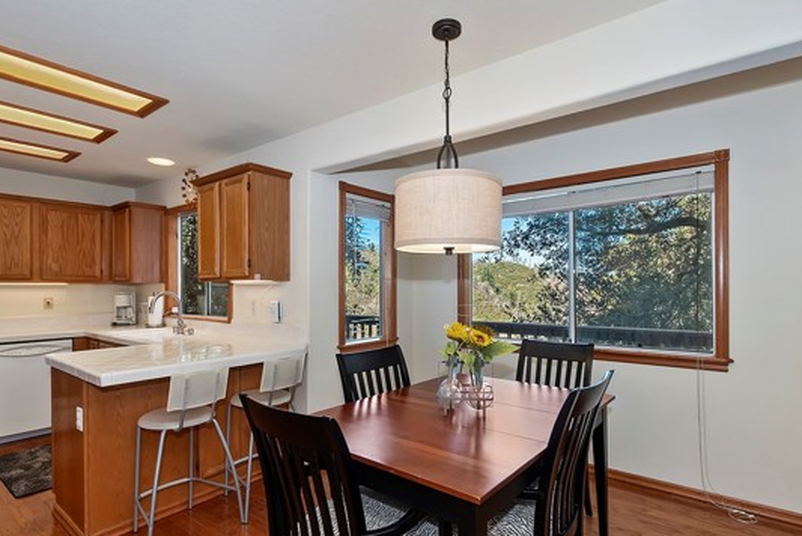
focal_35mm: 18
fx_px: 401
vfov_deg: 67.4
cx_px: 423
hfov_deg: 89.9
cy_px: 285
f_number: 8
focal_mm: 10
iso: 360
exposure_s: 1/30
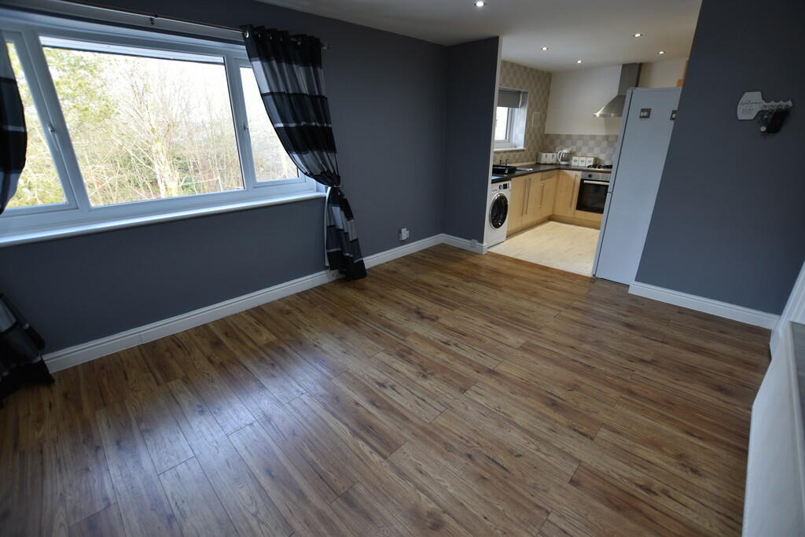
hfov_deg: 100.4
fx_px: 335
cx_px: 402
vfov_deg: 77.3
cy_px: 268
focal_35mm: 15
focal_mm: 10
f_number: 3.5
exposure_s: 1/30
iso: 100
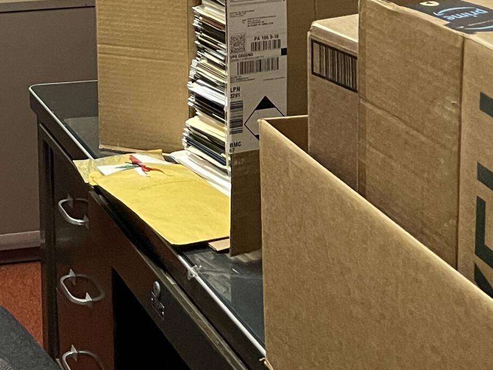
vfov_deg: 16.4
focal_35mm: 82
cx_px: -162
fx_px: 1168
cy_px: -187
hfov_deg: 21.4
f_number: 1.6
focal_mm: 5.1
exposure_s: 1/60
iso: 400
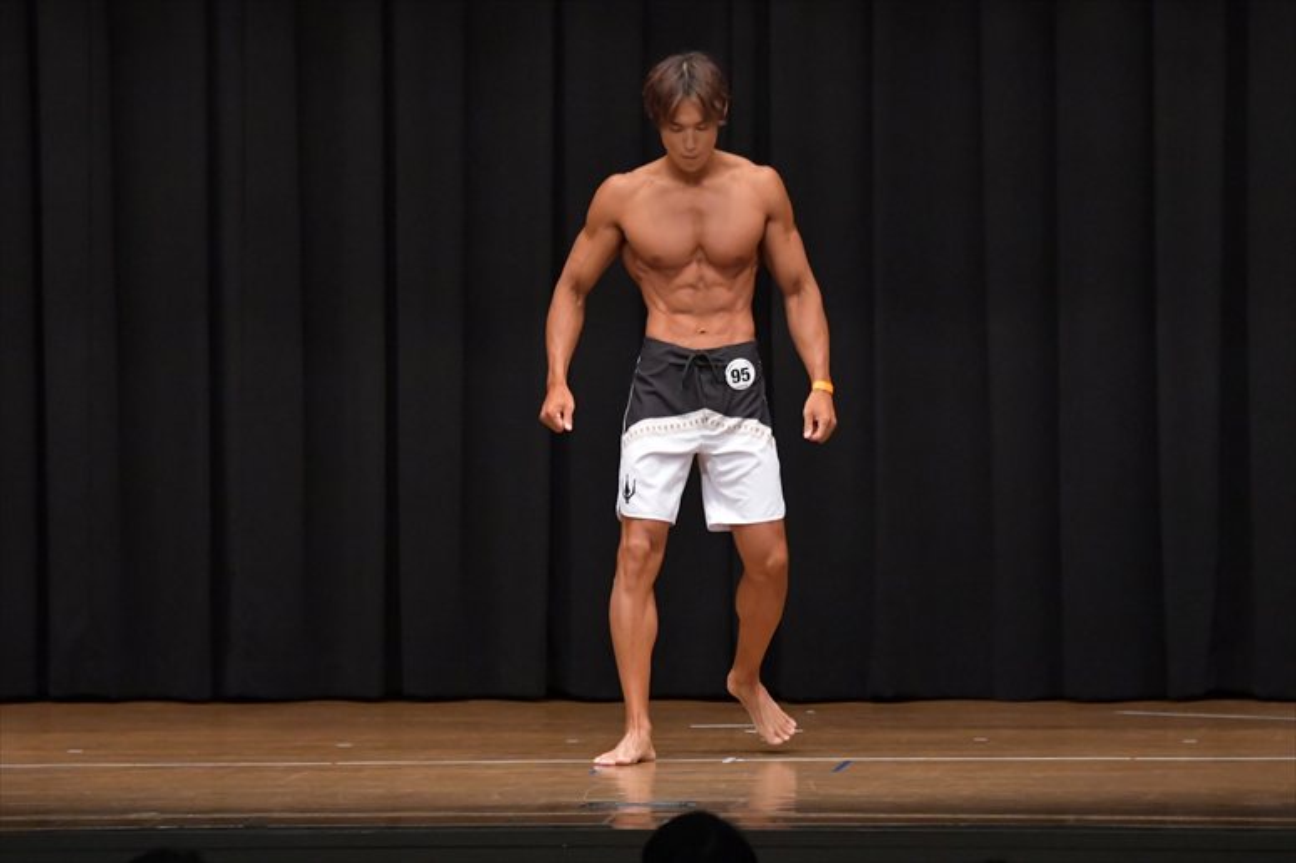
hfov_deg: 9.5
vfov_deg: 6.3
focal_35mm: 217
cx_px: 648
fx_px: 7808
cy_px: 432
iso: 6400
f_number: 5.6
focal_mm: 145
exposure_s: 1/400
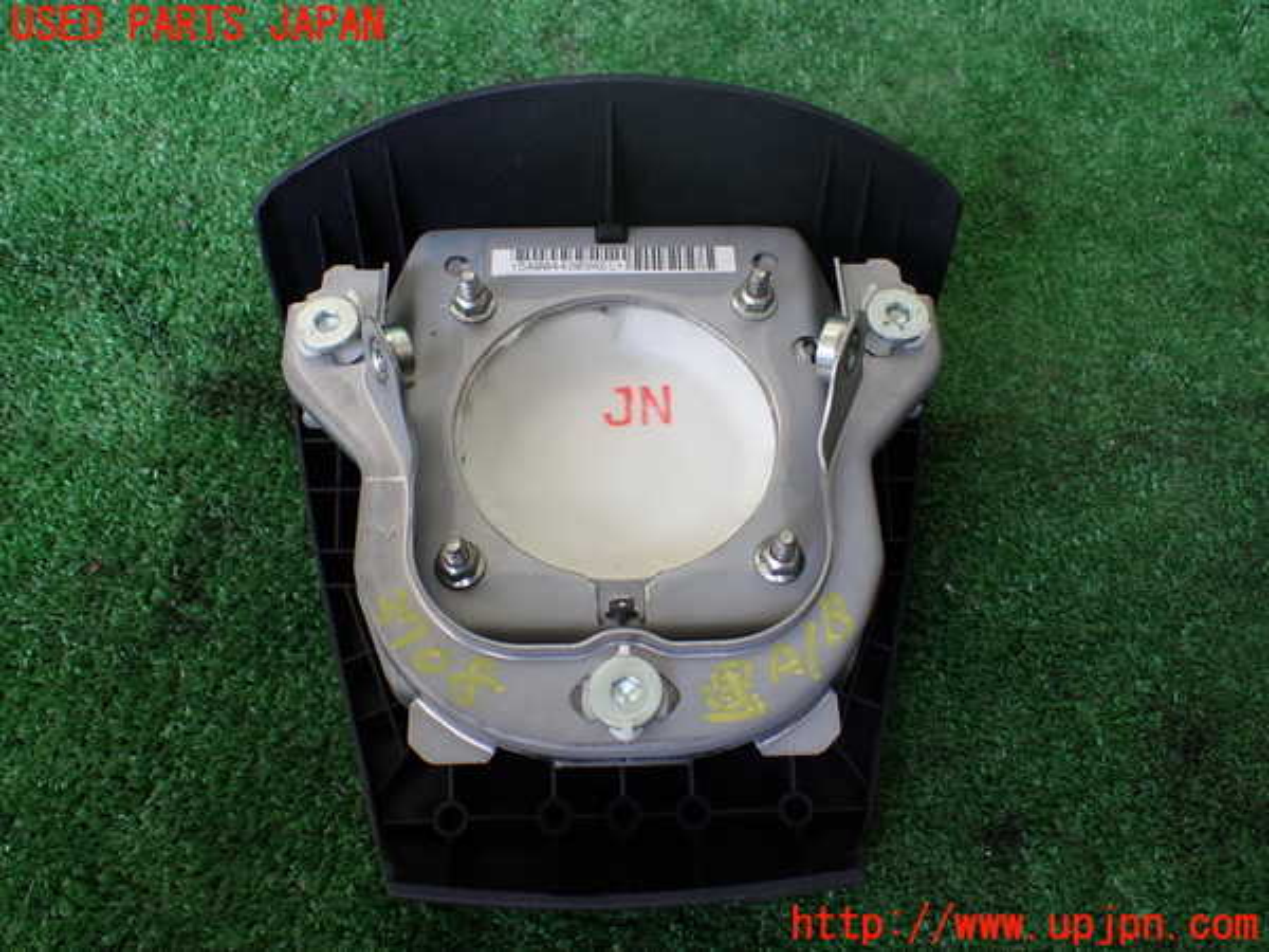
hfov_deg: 60.0
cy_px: 476
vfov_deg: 46.8
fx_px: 1100
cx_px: 634
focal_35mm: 30
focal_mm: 5.4
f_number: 2.3
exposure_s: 1/125
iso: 200
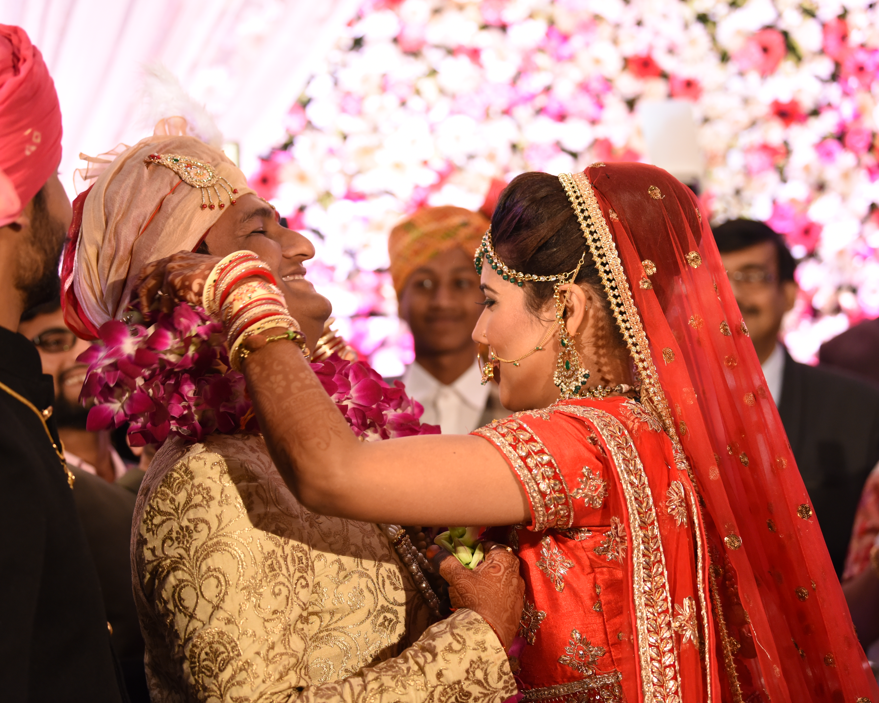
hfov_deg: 24.1
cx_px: 398
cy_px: 351
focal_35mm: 79
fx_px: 2055
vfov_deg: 19.4
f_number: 2.8
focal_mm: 70
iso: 2000
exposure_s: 1/400
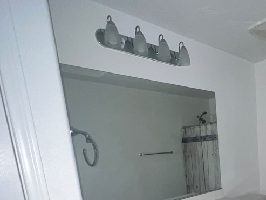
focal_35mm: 27
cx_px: 224
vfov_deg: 46.1
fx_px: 208
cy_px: 182
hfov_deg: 58.6
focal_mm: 1.57
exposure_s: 1/37
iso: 160
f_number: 1.8
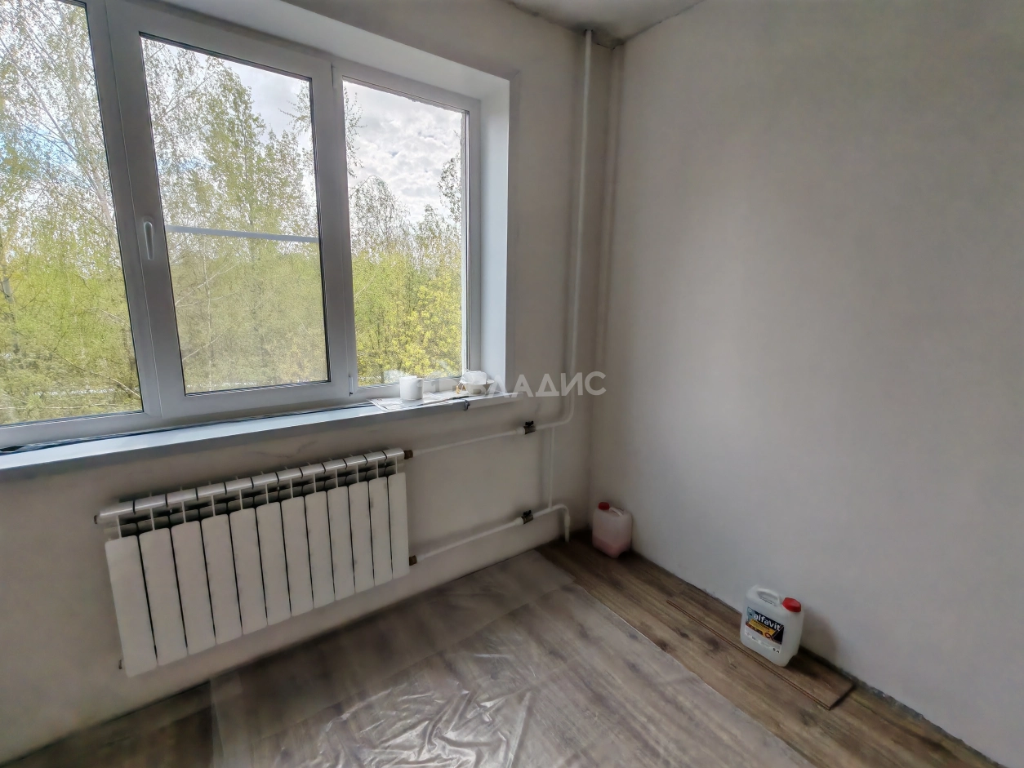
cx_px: 512
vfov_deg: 78.1
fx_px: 473
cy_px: 384
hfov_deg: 94.5
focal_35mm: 16
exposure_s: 1/380
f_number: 2.2
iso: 50
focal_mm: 1.96
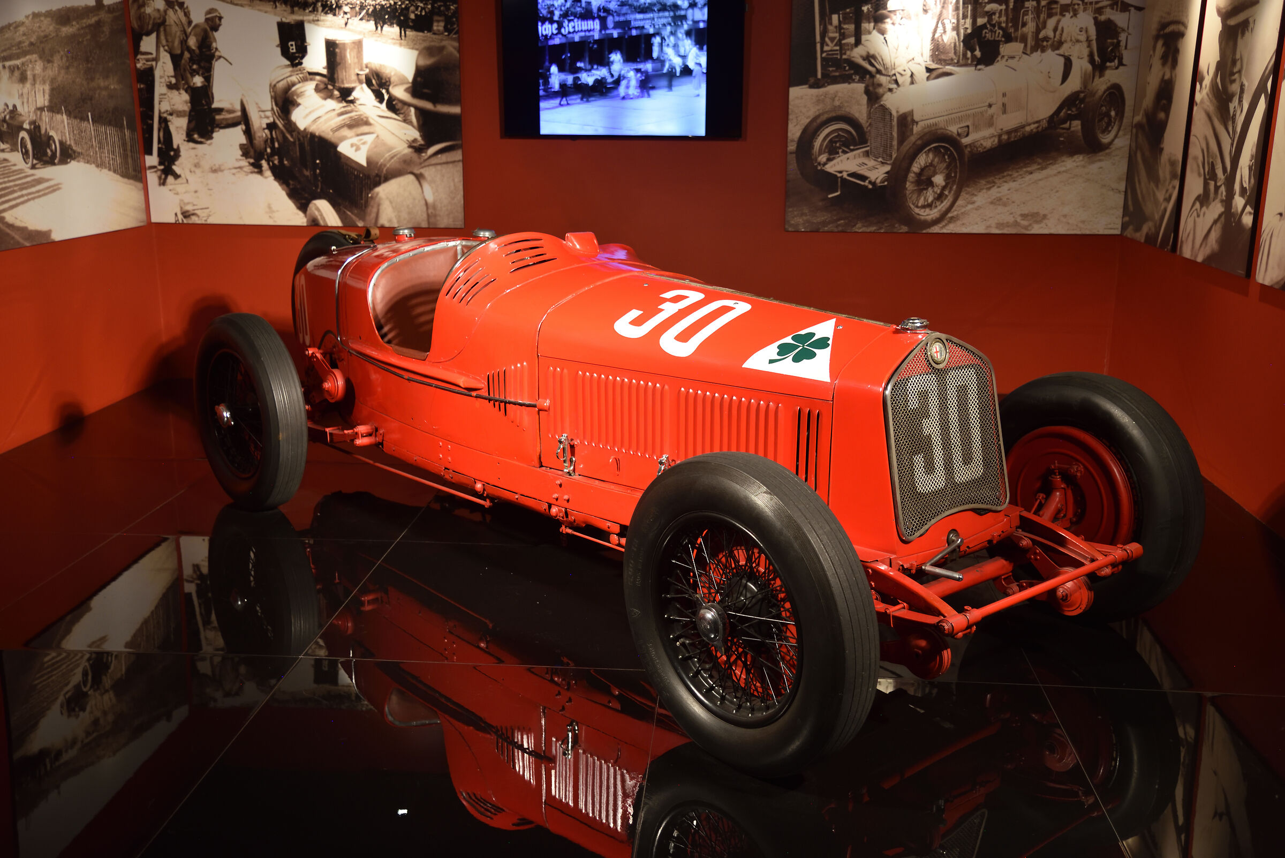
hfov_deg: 50.7
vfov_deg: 35.1
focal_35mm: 38
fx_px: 1357
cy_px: 429
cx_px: 642
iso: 640
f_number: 4
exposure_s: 1/30
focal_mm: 38
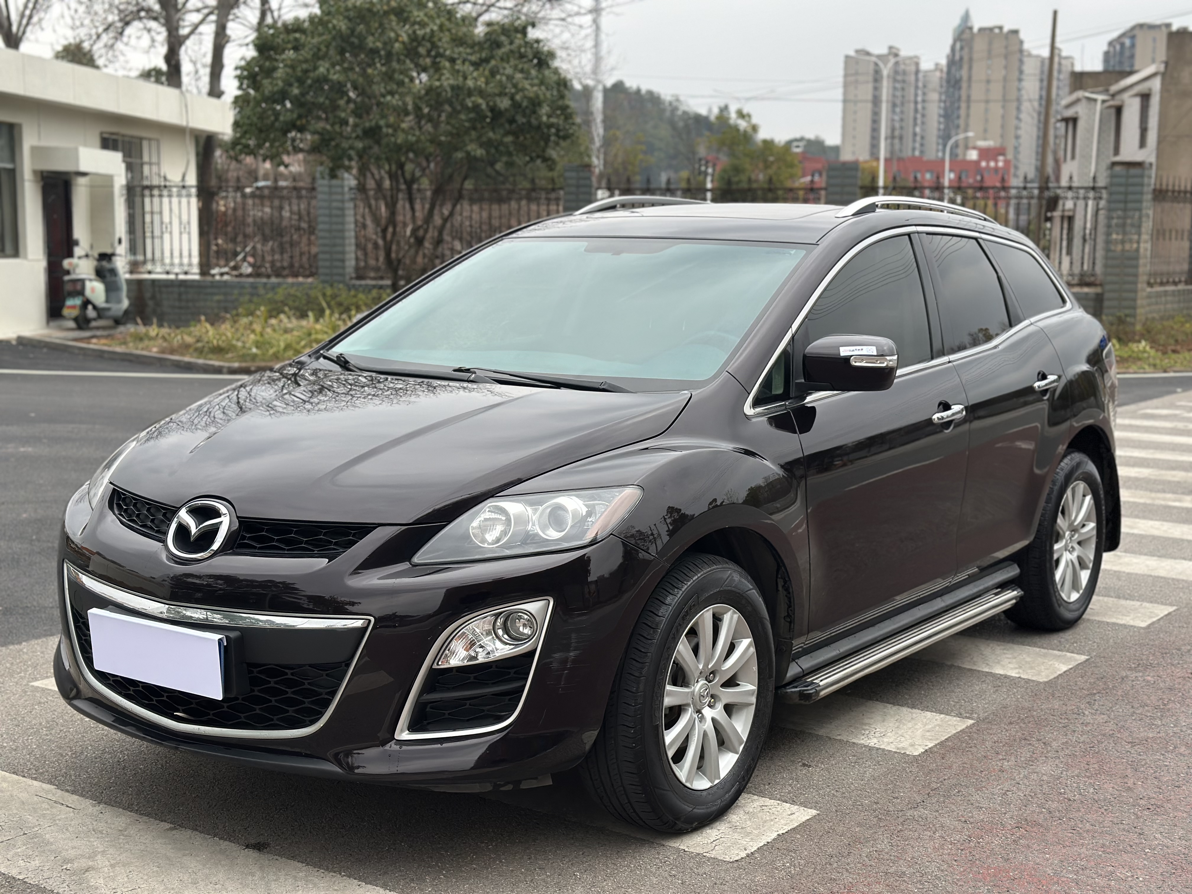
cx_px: 596
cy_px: 447
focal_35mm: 48
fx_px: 1653
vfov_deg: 30.3
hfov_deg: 39.7
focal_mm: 6.86
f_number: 1.78
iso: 80
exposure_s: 1/1120
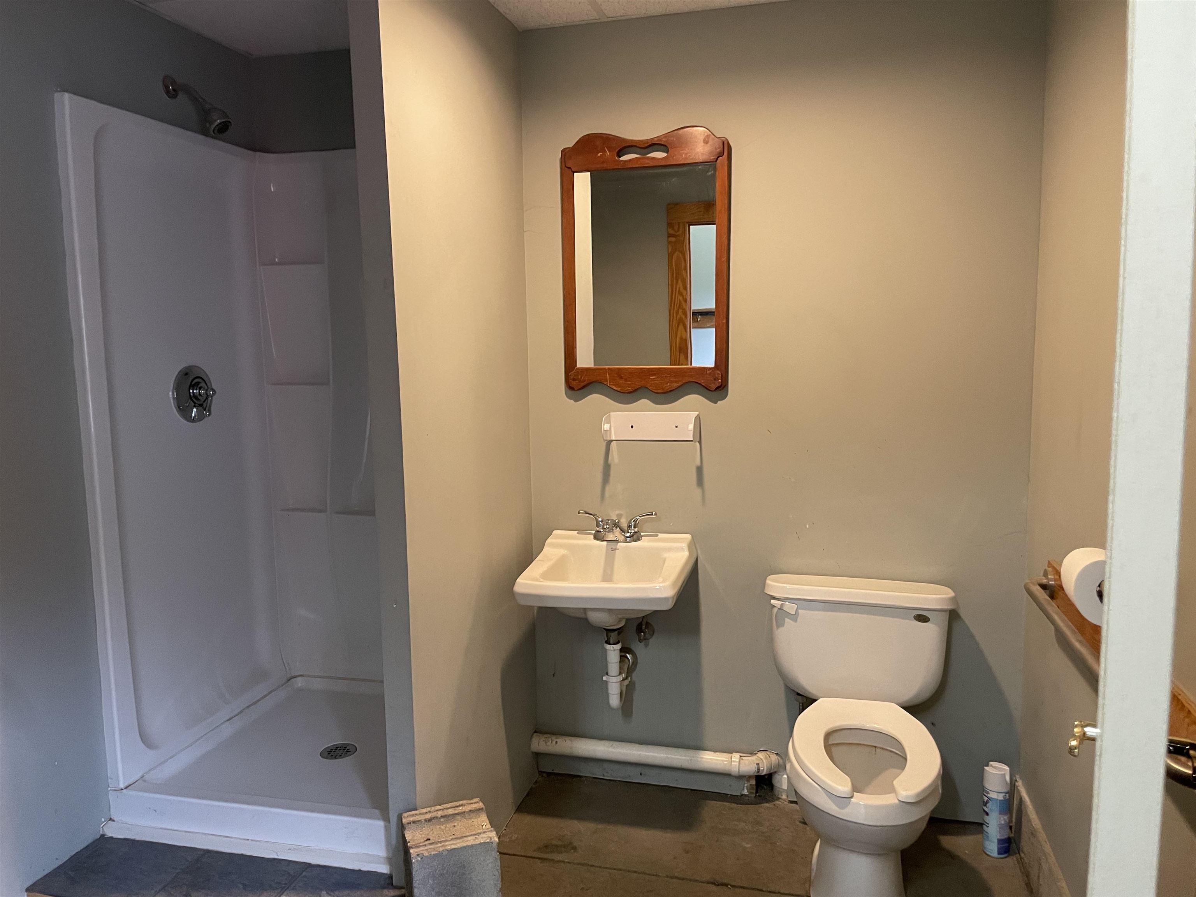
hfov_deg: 67.3
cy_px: 448
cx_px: 598
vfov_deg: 53.1
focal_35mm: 26
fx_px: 898
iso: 400
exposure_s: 1/60
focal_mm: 4.2
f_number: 1.6
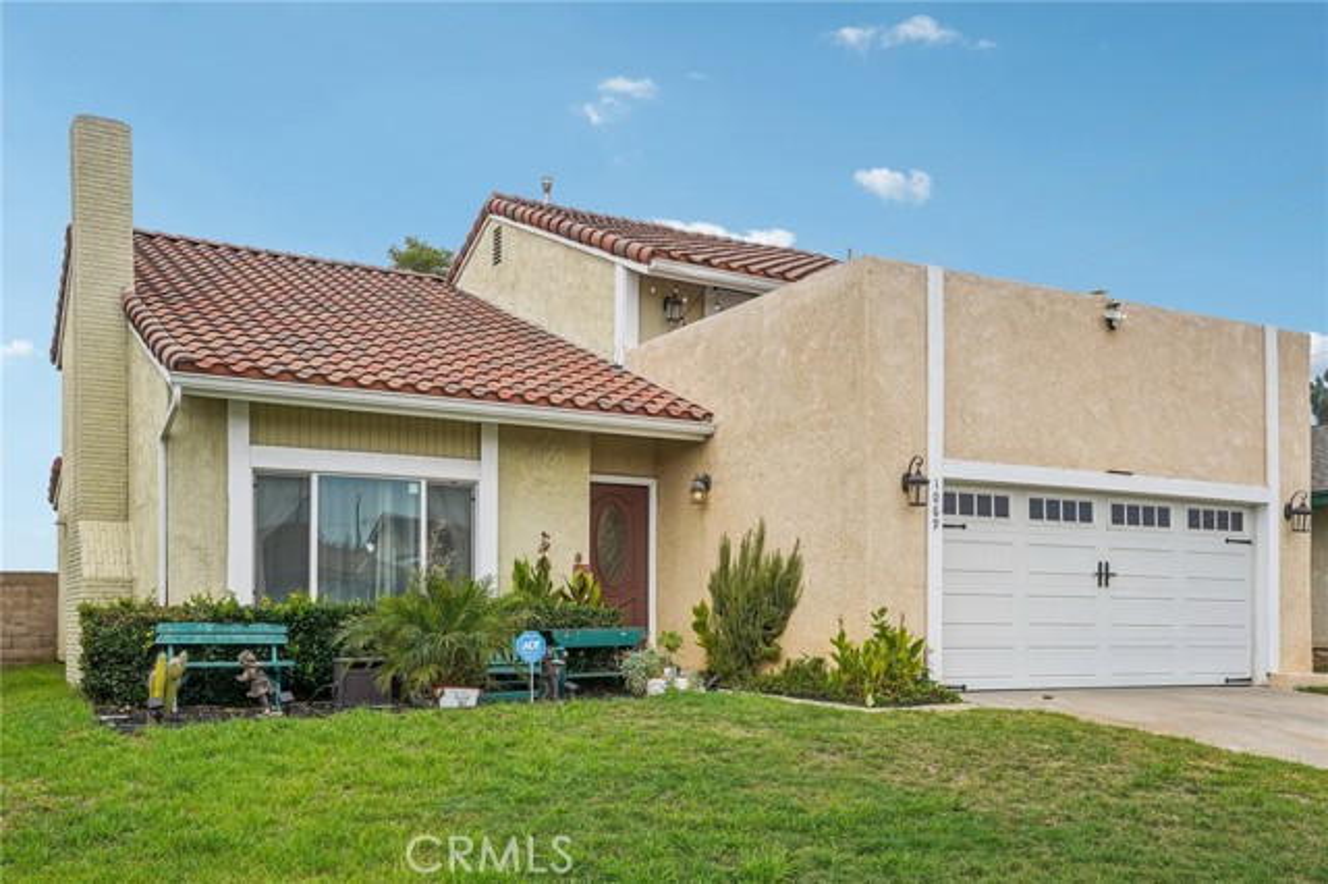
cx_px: 664
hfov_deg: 57.2
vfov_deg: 39.9
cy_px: 442
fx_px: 1217
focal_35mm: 33
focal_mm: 33
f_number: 8
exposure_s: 1/640
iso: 400
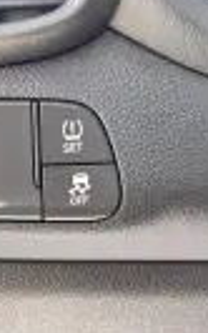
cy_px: 283
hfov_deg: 17.8
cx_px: -48
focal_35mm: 69
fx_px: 626
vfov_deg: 28.9
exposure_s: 1/182
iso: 64
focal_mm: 6.76
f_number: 1.78
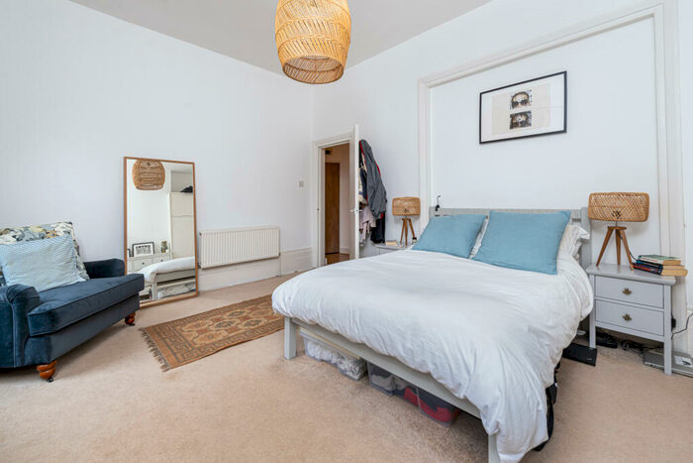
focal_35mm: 14
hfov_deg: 104.2
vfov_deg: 81.2
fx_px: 270
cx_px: 346
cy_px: 232
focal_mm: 14
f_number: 8
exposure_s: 1/10
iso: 160
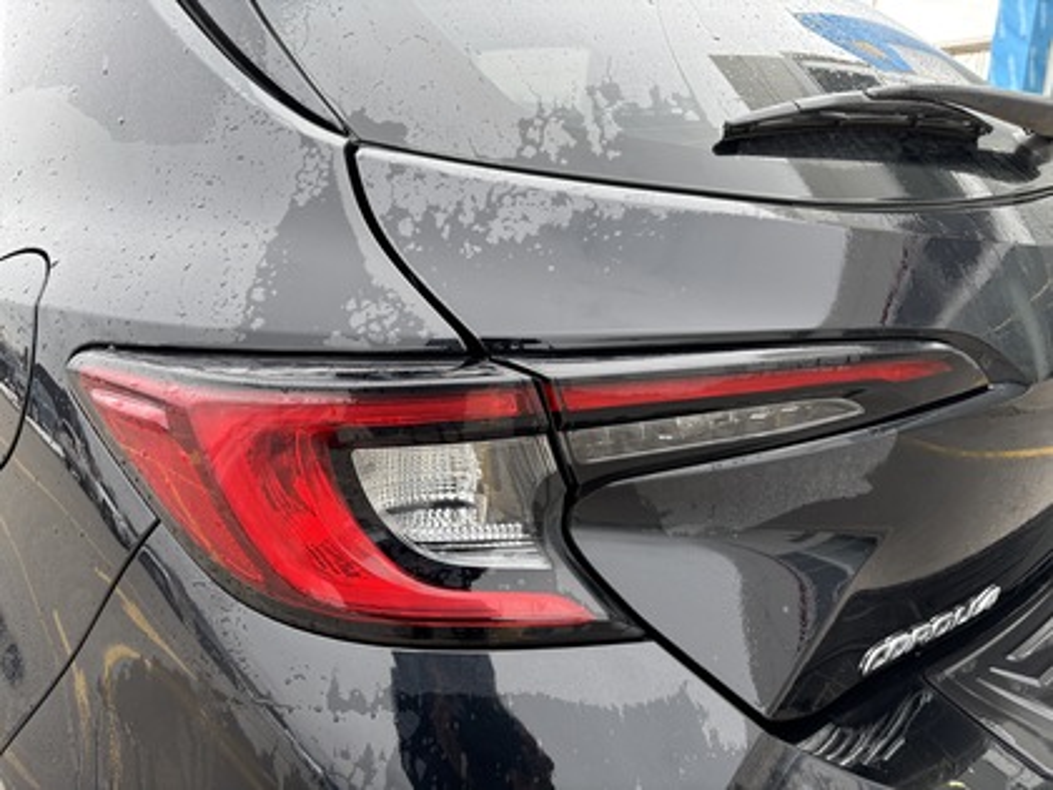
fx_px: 791
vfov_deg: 53.1
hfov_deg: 67.3
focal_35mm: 26
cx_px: 526
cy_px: 395
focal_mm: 5.96
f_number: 1.6
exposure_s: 1/121
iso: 50
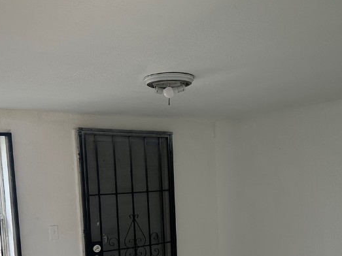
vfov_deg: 29.5
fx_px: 464
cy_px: 234
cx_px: 168
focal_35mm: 47
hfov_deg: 40.4
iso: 160
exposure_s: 1/121
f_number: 1.78
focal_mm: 6.86
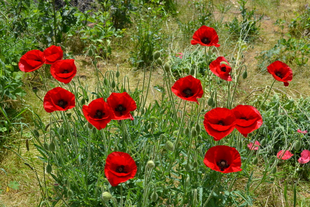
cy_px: 104
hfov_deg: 33.4
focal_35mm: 60
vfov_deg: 22.6
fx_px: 517
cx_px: 155
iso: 100
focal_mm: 40
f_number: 8
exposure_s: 1/200
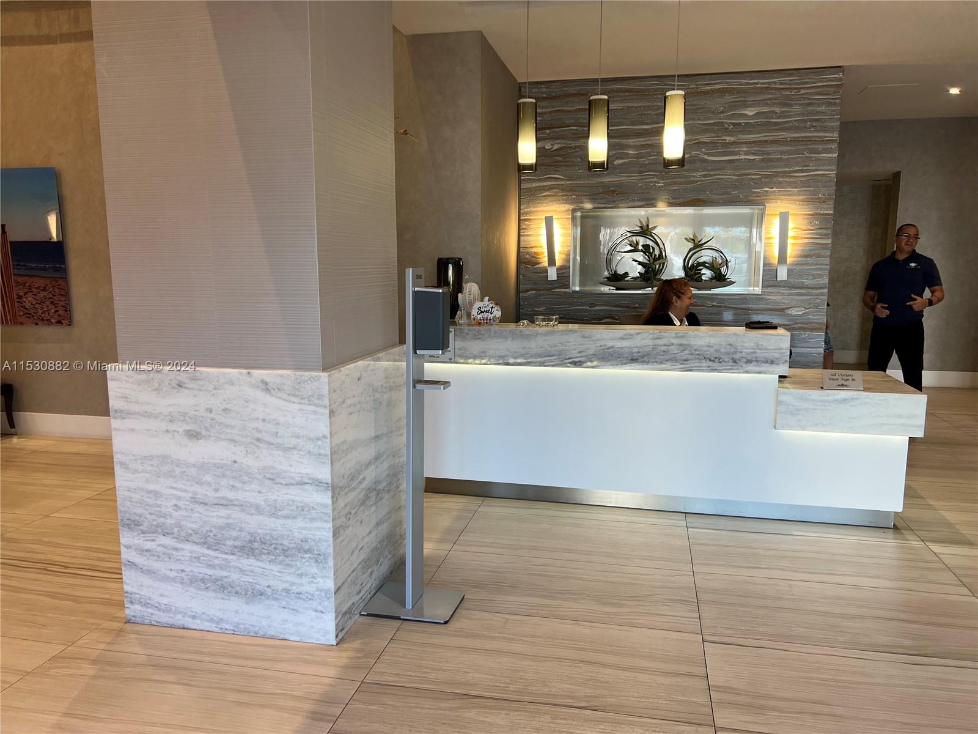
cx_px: 489
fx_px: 735
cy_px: 367
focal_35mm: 26
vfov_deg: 53.1
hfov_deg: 67.3
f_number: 1.5
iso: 80
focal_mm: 5.7
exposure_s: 1/120
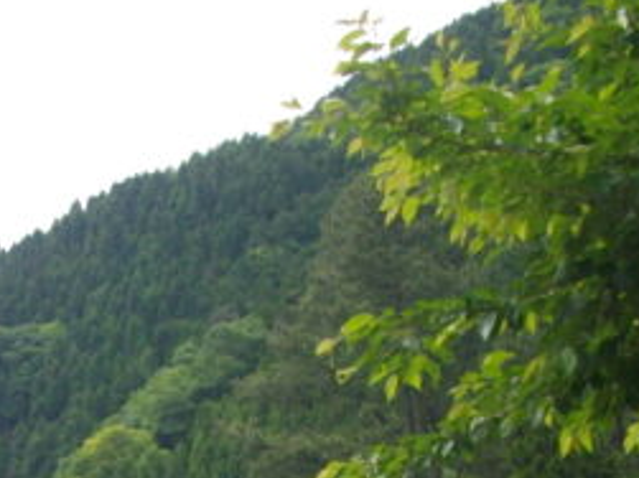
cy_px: 763
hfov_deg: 12.8
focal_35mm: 151
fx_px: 2786
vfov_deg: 9.5
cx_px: -107
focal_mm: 6.2
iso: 100
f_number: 5.6
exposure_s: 1/200
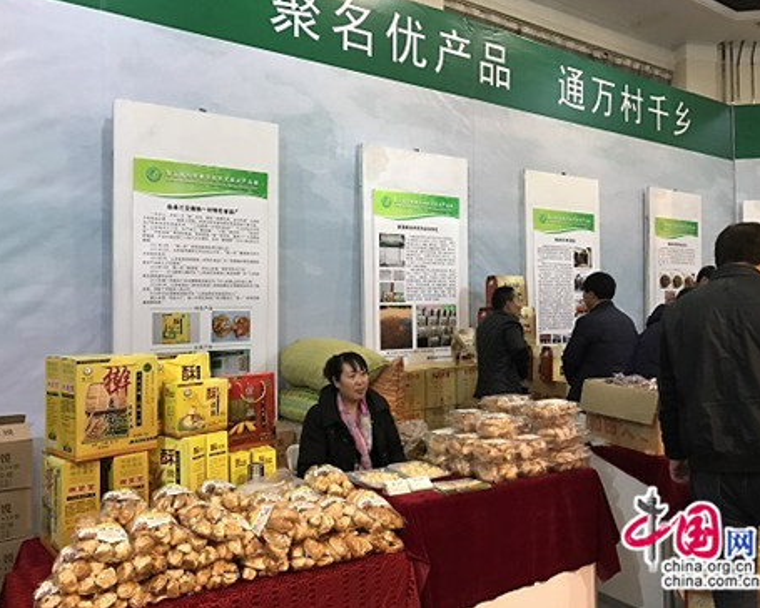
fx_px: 675
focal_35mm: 30
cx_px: 381
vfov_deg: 48.5
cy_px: 299
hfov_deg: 58.8
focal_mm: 3.99
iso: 100
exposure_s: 1/14
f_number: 1.8
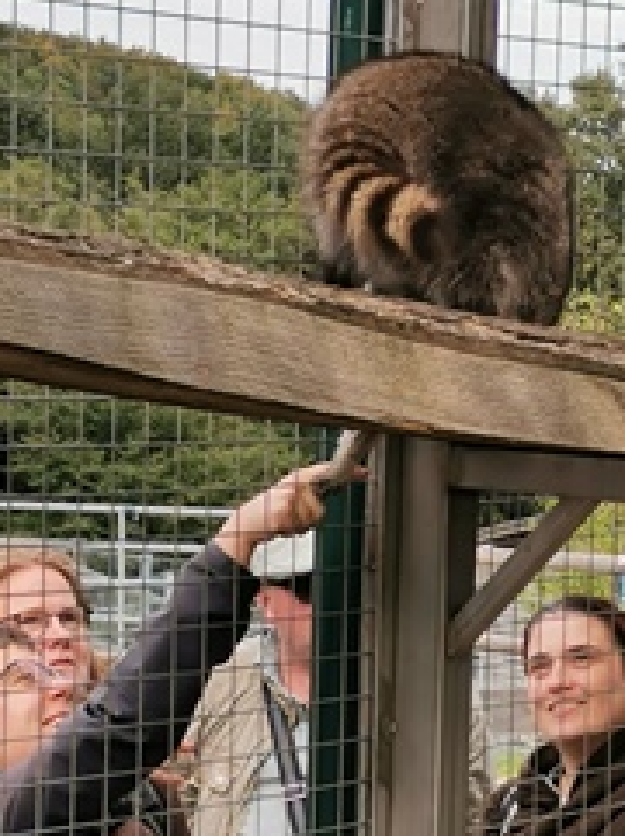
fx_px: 3403
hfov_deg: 10.5
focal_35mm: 141
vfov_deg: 14.0
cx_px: 431
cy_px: 611
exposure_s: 1/1456
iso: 50
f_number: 1.8
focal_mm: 5.58
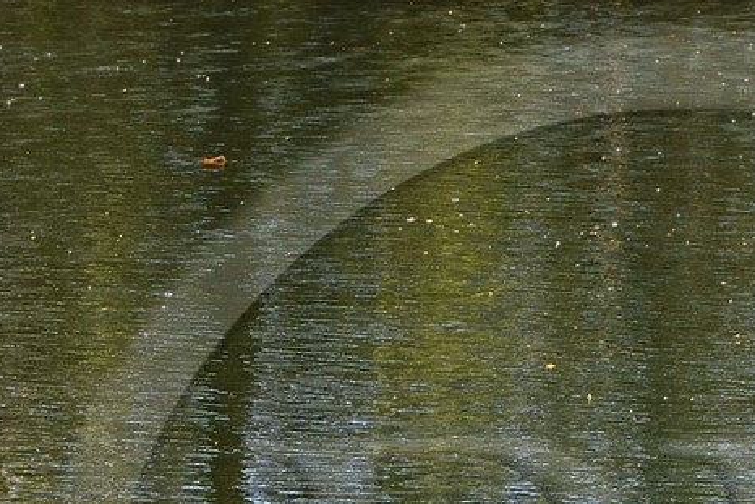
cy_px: 709
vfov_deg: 2.0
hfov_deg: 3.0
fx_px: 14391
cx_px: 693
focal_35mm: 686
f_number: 10
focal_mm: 200
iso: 200
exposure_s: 1/250
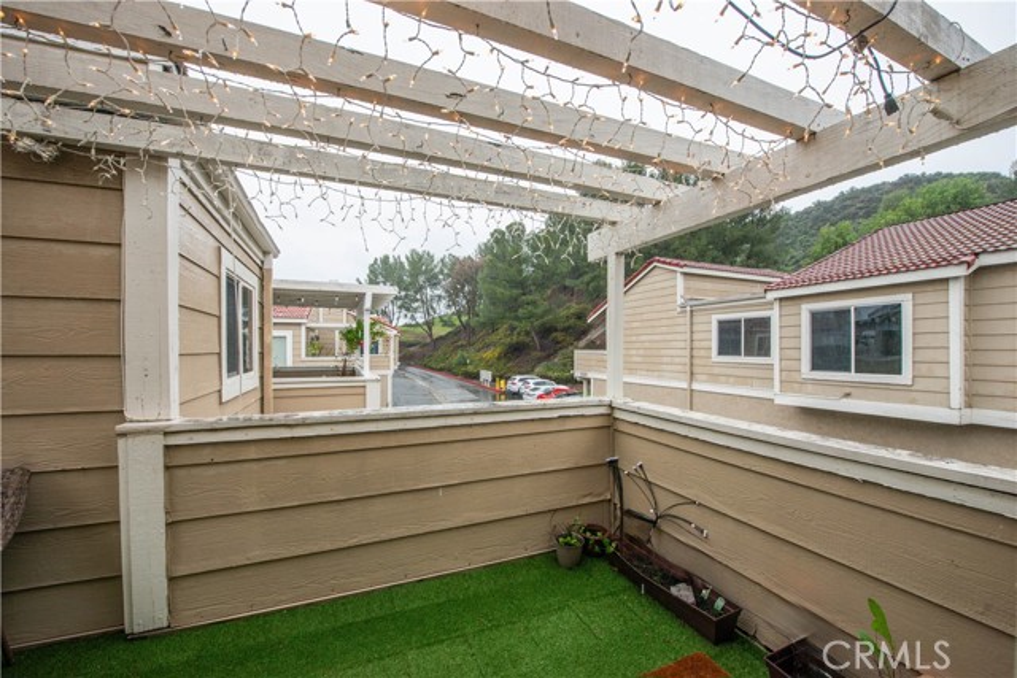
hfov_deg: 104.2
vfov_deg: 81.2
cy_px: 339
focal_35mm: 14
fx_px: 396
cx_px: 508
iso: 400
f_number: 5.6
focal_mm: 14
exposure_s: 1/160
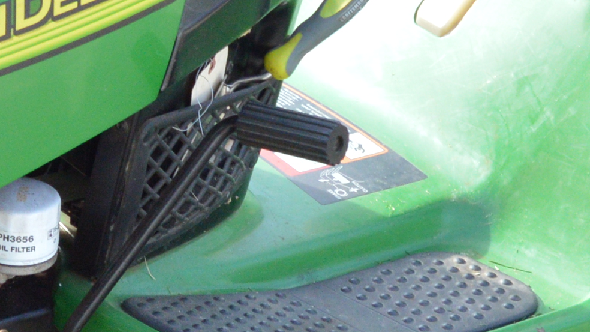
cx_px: 233
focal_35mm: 144
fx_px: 2252
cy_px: 252
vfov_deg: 8.4
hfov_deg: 14.9
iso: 800
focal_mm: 20
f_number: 8
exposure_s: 1/250
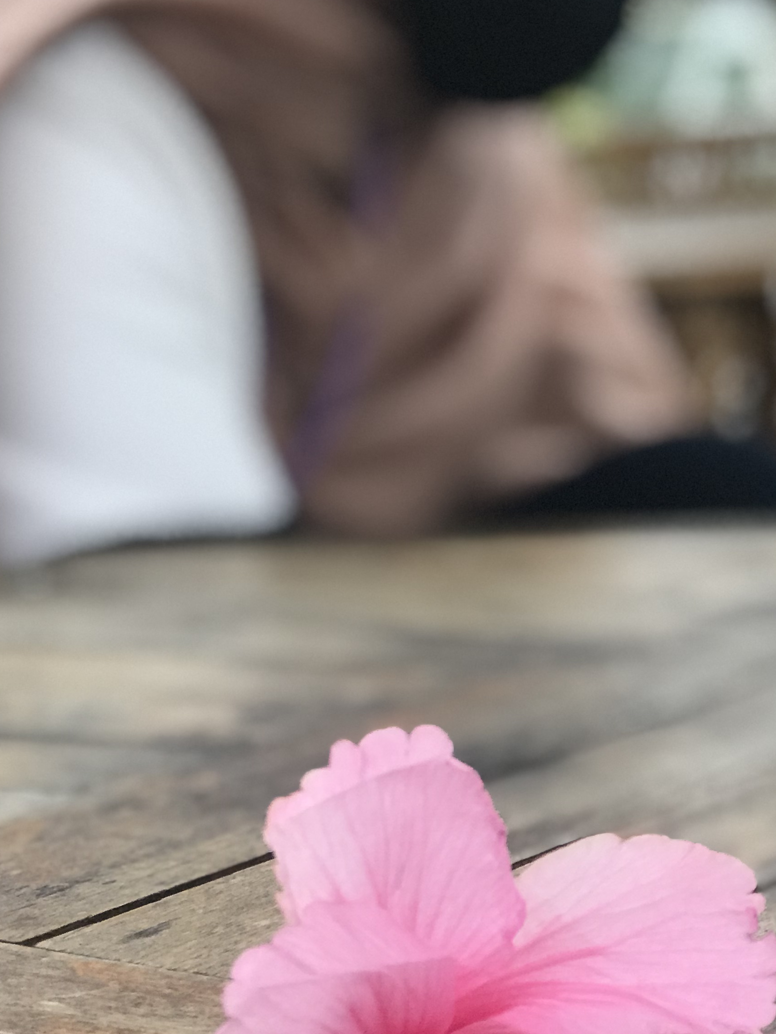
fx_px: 3018
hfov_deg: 14.6
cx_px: 246
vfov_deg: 19.4
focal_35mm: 101
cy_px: 467
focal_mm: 6.6
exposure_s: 1/95
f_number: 2.8
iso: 100
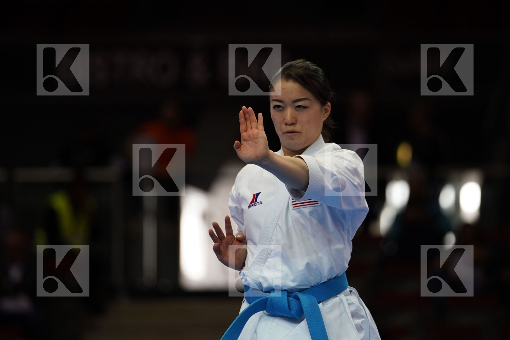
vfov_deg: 4.6
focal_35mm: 300
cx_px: 255
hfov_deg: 6.9
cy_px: 170
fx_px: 4250
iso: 500
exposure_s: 1/200
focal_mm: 200
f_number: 2.8
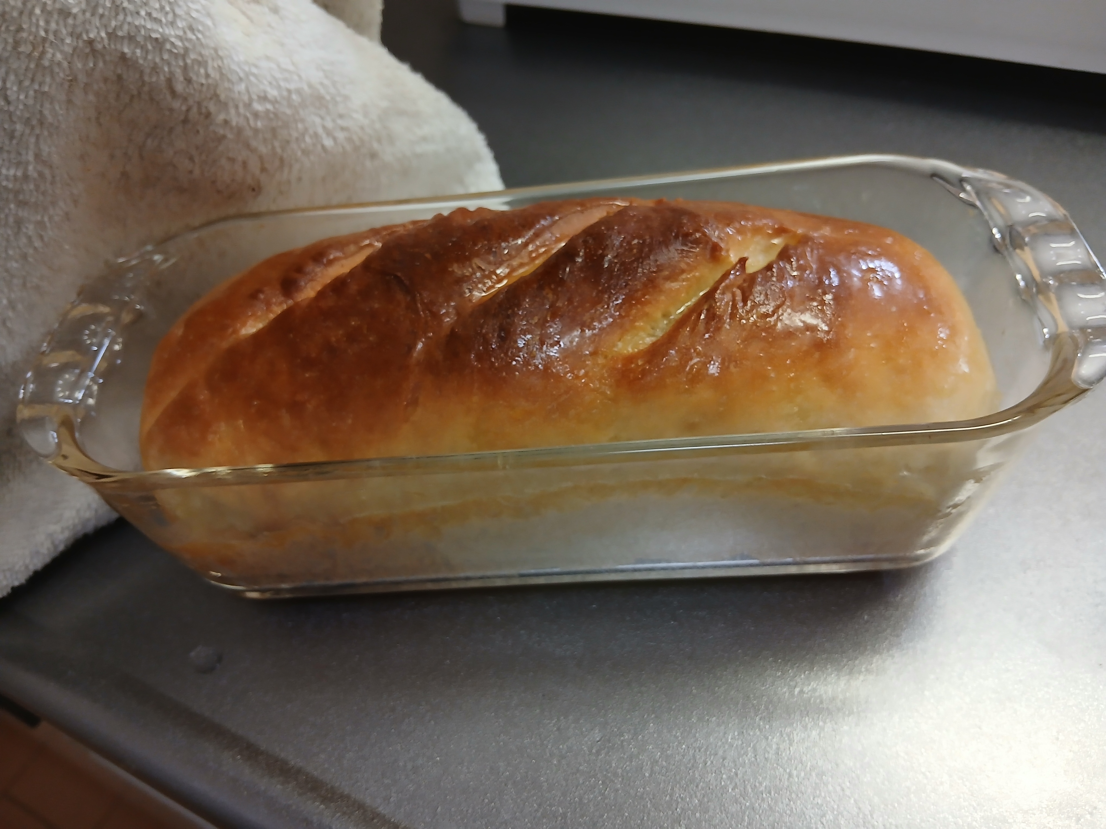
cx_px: 553
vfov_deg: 53.1
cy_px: 414
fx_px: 831
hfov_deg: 67.3
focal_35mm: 26
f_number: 1.8
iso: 250
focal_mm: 3.86
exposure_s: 1/50
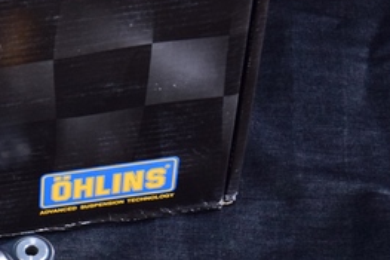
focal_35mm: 206
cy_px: 374
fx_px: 2225
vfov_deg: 6.6
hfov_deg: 9.8
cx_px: -157
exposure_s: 1/25
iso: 1250
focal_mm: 45
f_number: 3.5
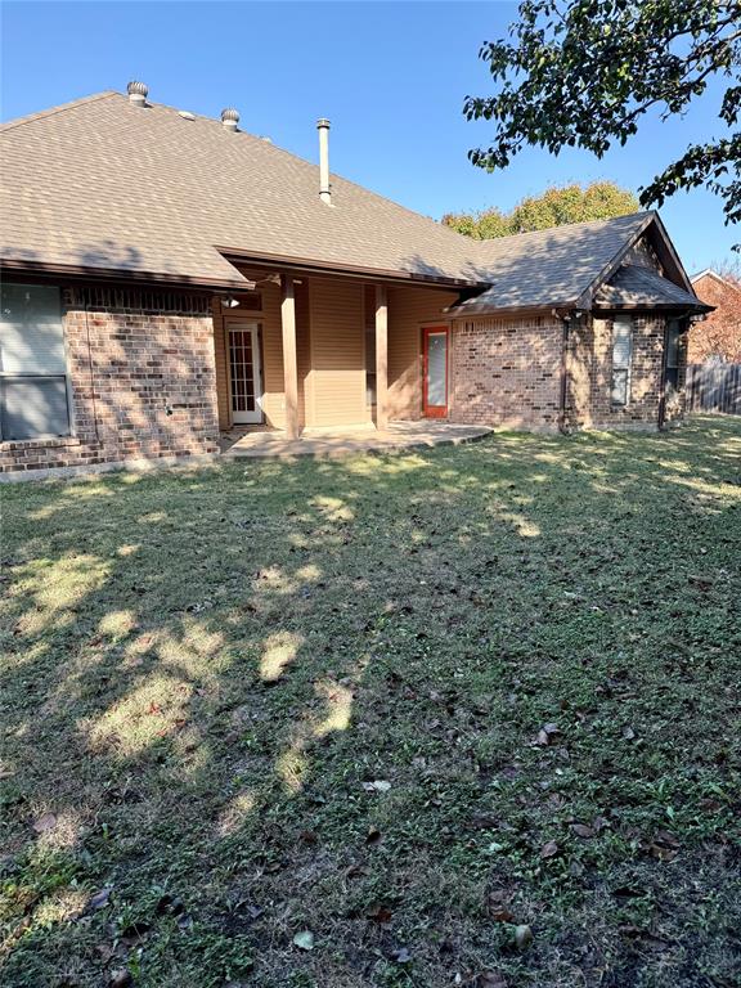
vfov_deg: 71.6
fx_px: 685
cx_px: 370
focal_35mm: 24
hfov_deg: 56.8
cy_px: 494
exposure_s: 1/1075
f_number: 1.78
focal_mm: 6.76
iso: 80
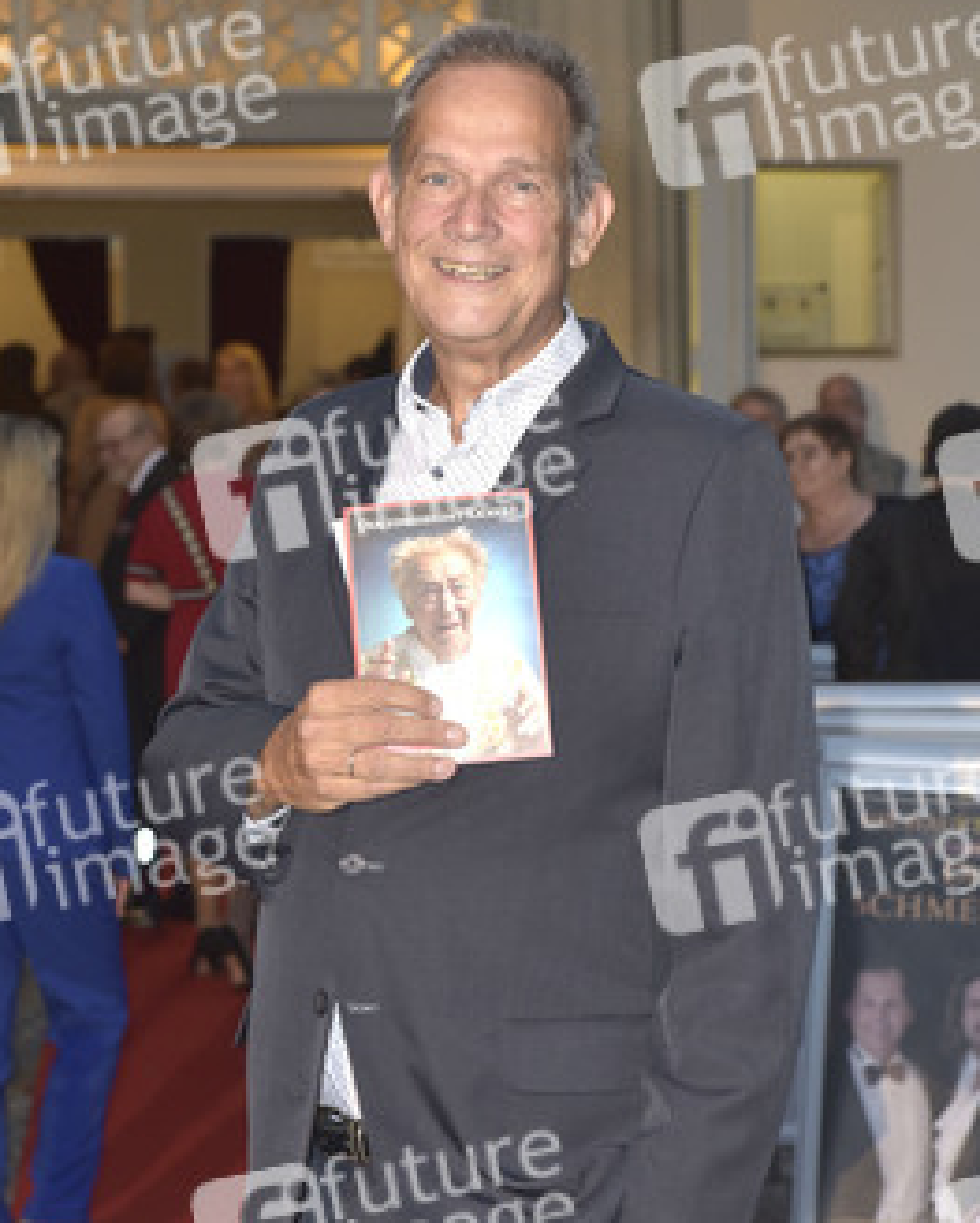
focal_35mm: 80
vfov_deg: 23.8
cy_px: 660
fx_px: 2896
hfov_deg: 19.2
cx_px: 492
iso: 640
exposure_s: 1/200
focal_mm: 70
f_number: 5.6
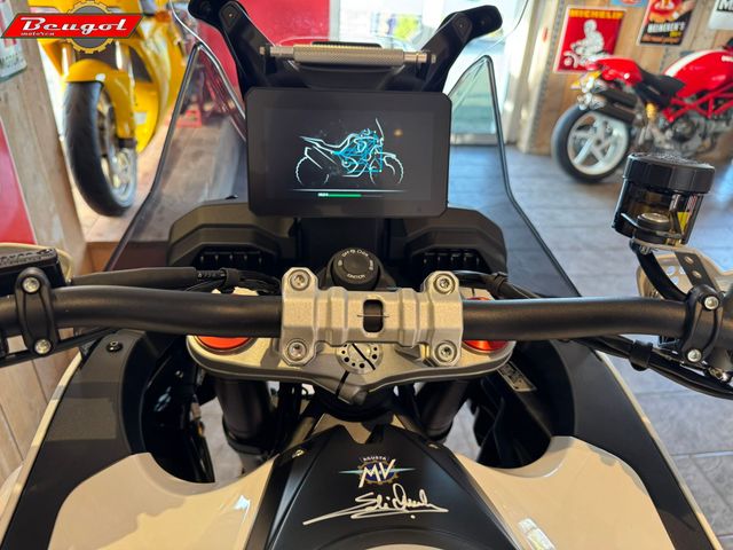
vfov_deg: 56.8
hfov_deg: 71.6
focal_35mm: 24
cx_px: 366
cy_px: 275
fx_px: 508
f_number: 1.78
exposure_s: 1/50
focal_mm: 6.76
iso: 250
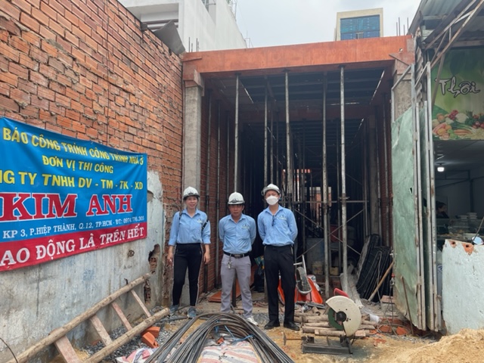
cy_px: 182
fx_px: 364
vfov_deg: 53.1
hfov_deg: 67.3
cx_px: 242
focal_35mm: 26
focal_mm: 4.2
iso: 32
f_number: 1.6
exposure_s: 1/801
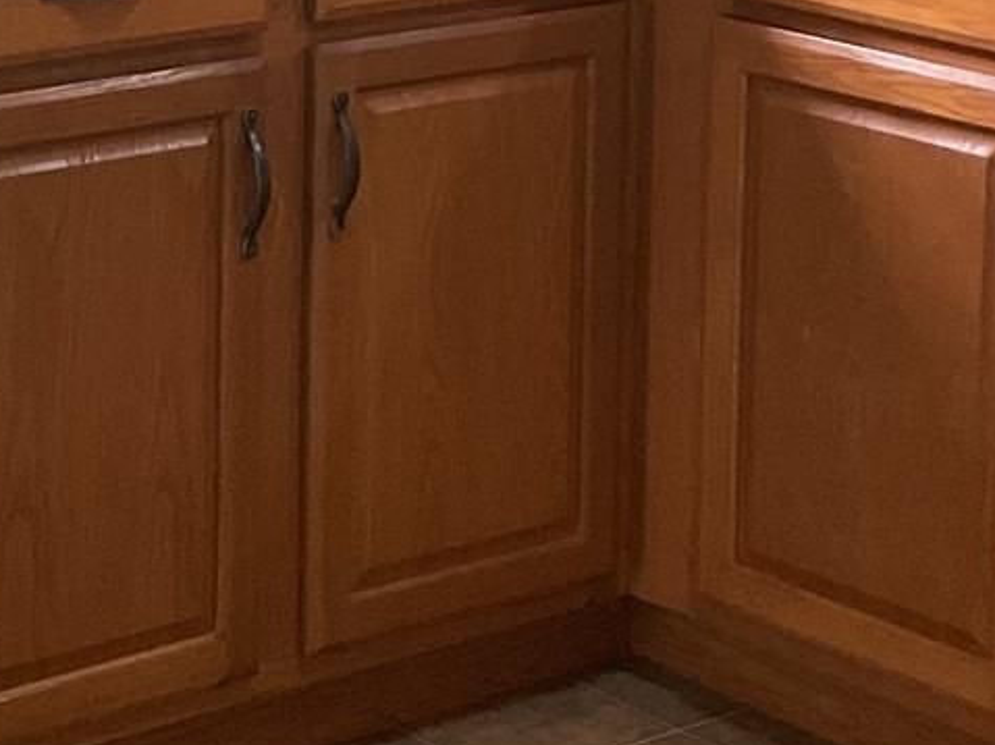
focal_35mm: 124
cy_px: -322
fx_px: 3563
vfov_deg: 11.5
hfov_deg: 15.5
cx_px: -64
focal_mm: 3
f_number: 1.8
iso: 64
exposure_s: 1/60
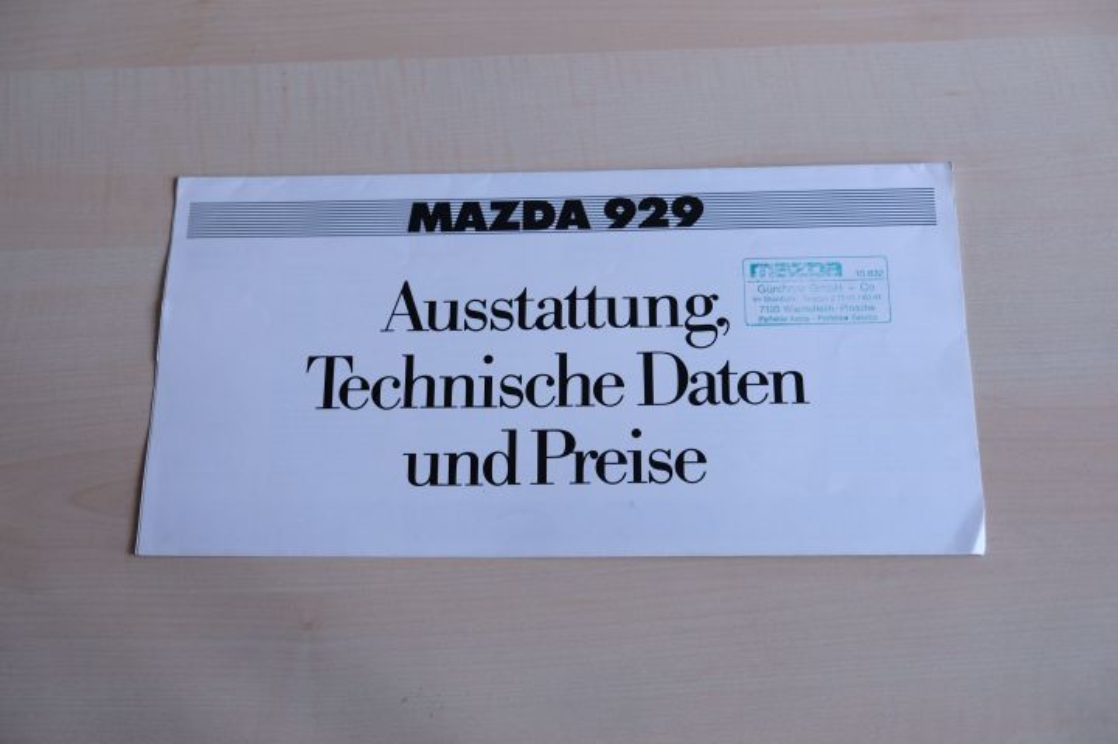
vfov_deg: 31.8
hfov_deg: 46.4
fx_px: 1303
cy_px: 372
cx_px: 559
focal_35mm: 42
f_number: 3.2
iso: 200
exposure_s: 1/60
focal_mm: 27.7
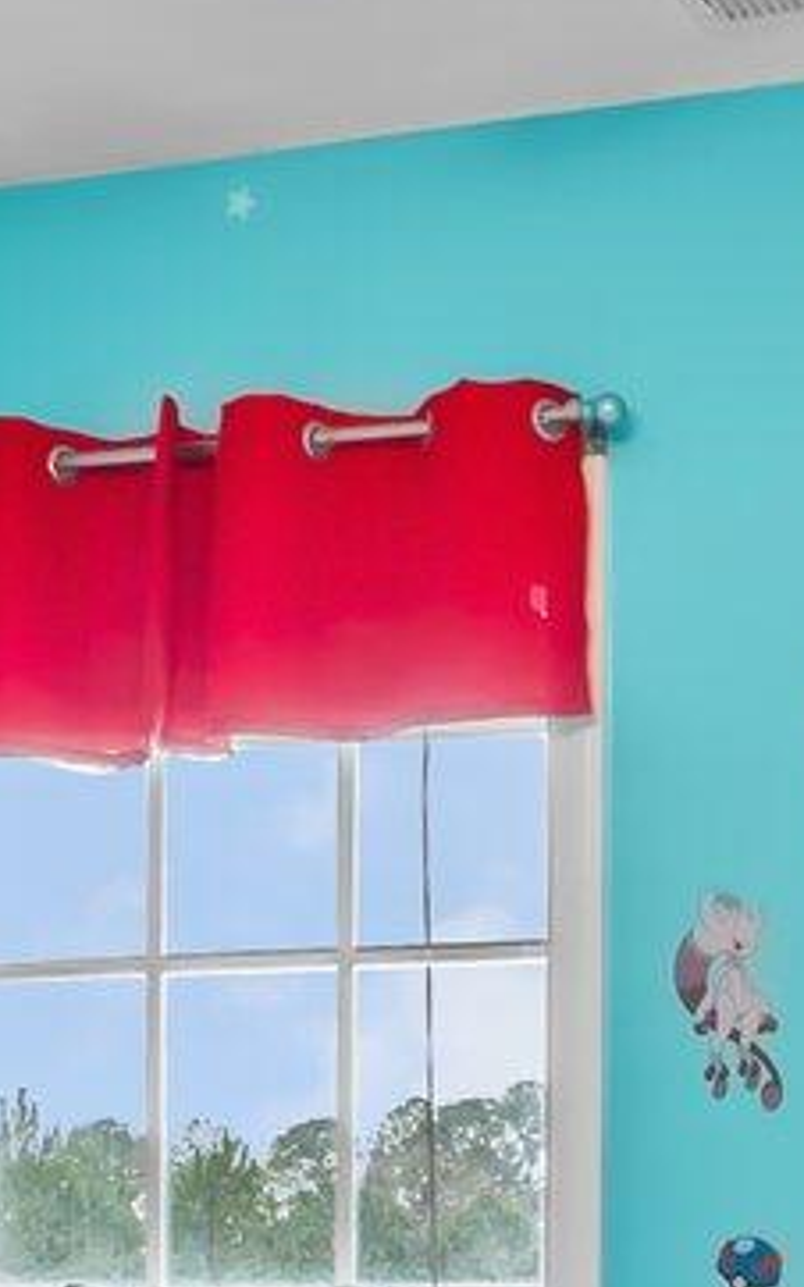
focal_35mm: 84
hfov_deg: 15.3
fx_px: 2947
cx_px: 733
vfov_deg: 23.1
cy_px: 1426
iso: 400
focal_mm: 7
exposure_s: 1/30
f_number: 4
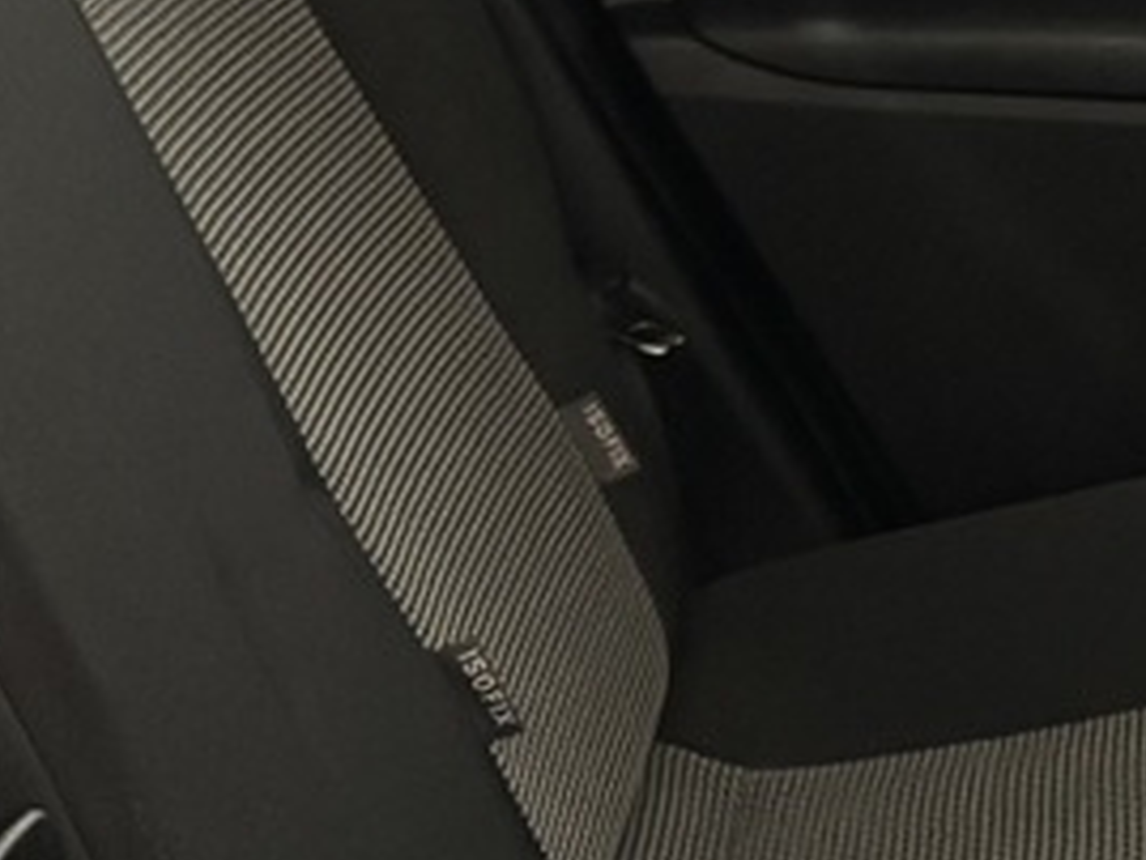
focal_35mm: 139
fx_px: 4604
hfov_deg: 13.9
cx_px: 1197
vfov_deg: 10.7
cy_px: 468
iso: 800
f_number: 1.6
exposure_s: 1/25
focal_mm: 5.96
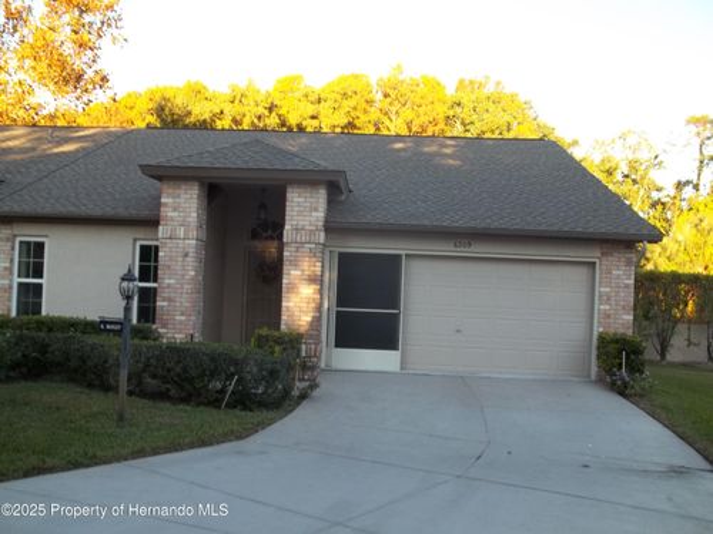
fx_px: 680
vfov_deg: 42.9
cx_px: 356
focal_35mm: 33
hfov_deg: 55.4
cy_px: 267
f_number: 3.3
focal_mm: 5.9
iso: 64
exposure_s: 1/100
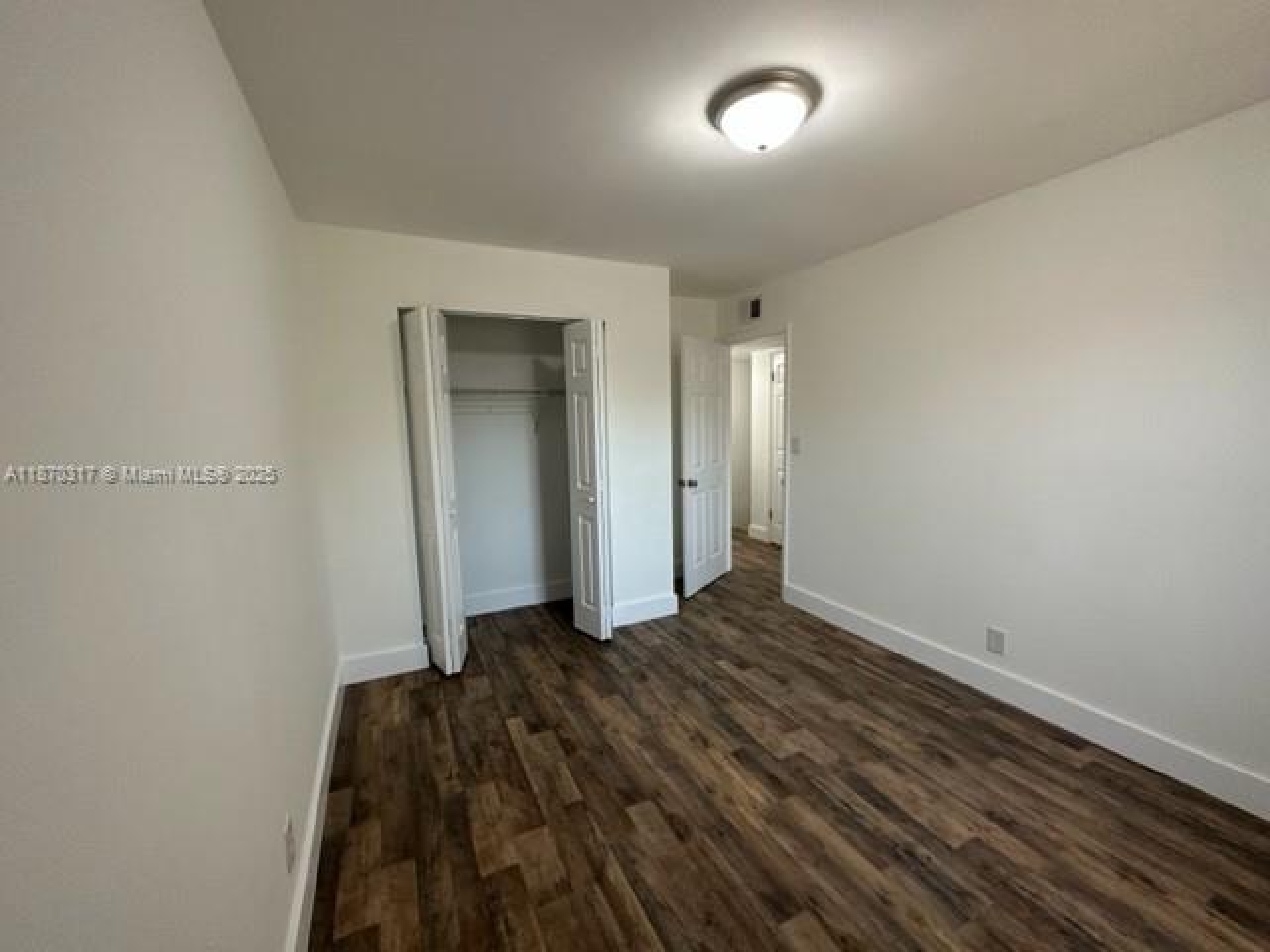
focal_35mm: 14
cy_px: 476
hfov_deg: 102.1
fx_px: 514
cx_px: 635
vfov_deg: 85.7
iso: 250
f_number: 2.2
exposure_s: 1/120
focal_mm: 2.22
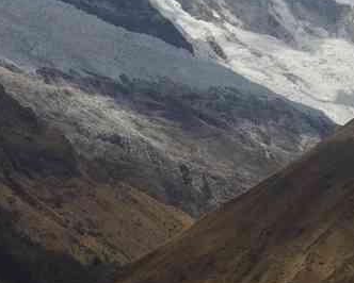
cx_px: 340
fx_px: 1688
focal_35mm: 161
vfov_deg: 9.6
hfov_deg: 11.9
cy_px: 38
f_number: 11
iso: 200
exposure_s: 1/160
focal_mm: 38
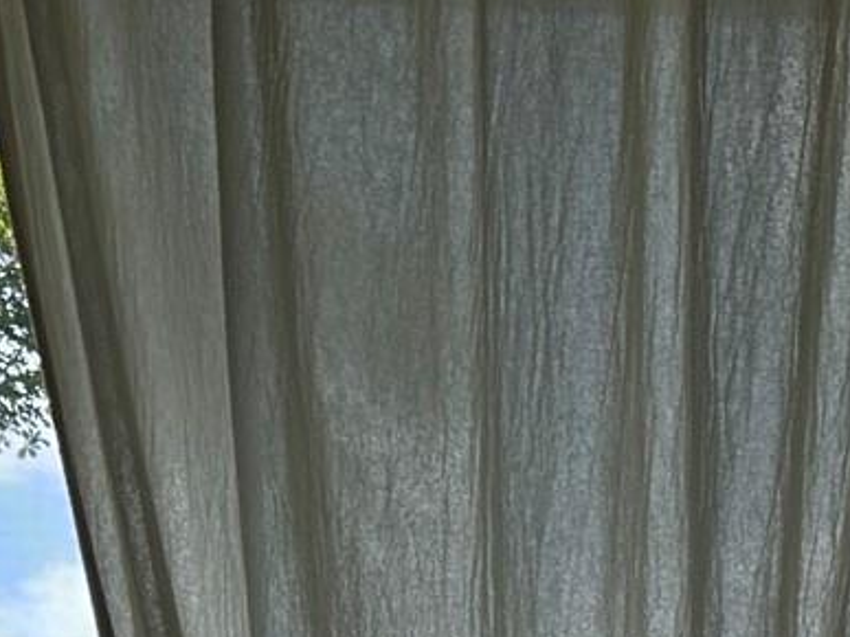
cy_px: 1544
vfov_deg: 10.1
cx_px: 1223
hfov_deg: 14.6
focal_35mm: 127
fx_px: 3118
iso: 80
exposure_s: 1/1050
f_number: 1.78
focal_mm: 6.86
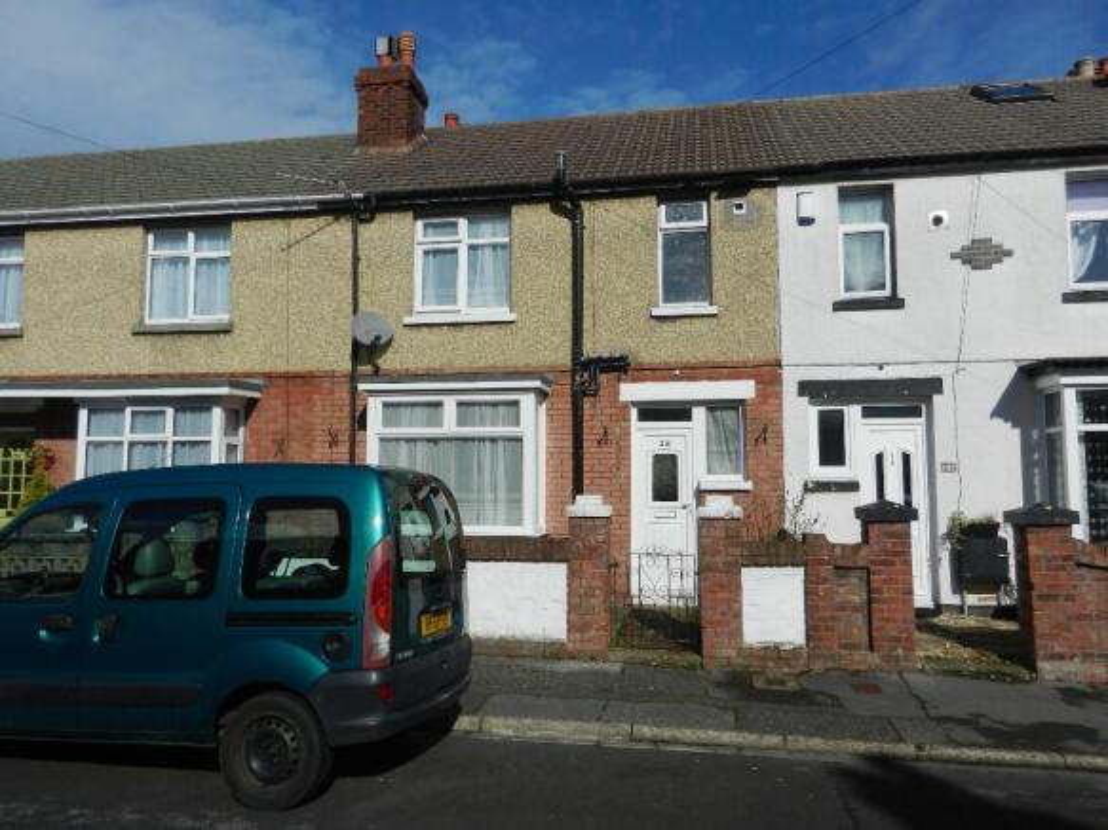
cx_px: 554
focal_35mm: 25
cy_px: 415
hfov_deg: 69.4
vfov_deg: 54.9
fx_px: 800
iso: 160
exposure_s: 1/1000
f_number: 7
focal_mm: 4.5
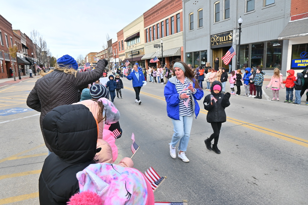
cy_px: 102
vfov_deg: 53.1
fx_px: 205
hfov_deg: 73.7
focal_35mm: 24
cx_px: 154
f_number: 5.6
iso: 100
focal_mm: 16
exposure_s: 1/125
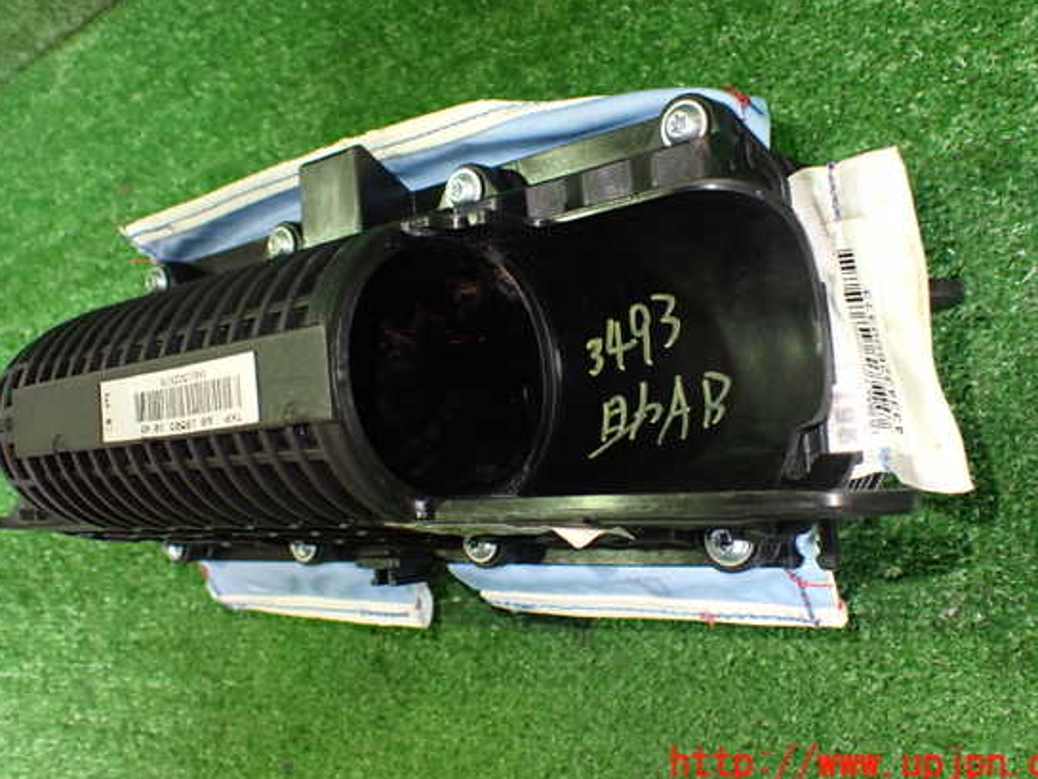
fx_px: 990
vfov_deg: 42.9
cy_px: 360
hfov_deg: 55.3
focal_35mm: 33
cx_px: 529
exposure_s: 1/50
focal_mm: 5.4
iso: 800
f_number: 2.3
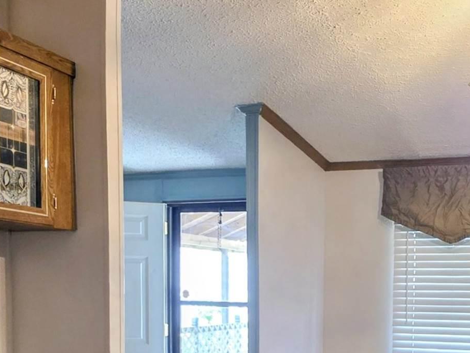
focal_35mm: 44
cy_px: 331
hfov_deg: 41.7
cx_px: 351
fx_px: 598
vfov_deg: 31.1
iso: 250
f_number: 1.9
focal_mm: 2.2
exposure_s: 1/60
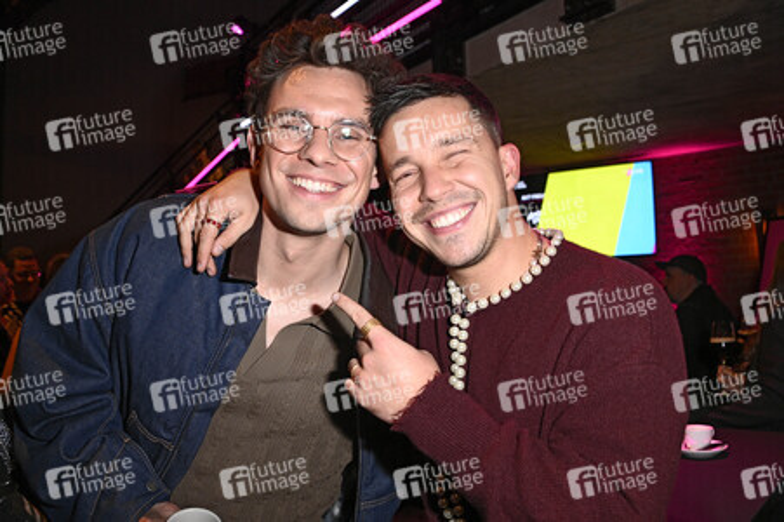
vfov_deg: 46.3
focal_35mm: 28
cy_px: 261
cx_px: 392
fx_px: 609
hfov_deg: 65.5
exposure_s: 1/125
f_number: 5
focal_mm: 28
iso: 2000
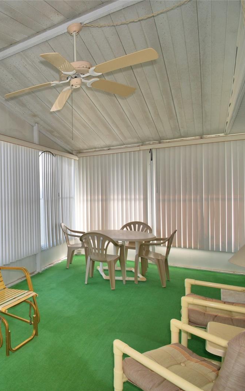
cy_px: 196
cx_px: -8
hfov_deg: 44.0
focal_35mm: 23
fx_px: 246
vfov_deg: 77.1
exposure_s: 1/100
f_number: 4.5
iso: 100
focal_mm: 10
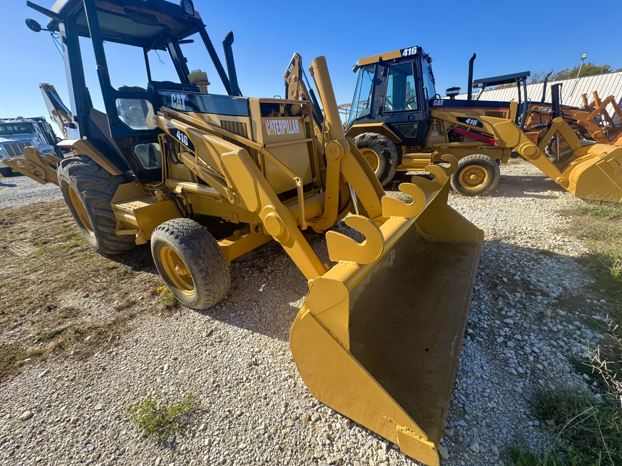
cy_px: 233
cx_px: 311
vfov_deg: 85.7
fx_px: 252
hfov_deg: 102.1
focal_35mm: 14
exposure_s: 1/812
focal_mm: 2.22
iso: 40
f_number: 2.2
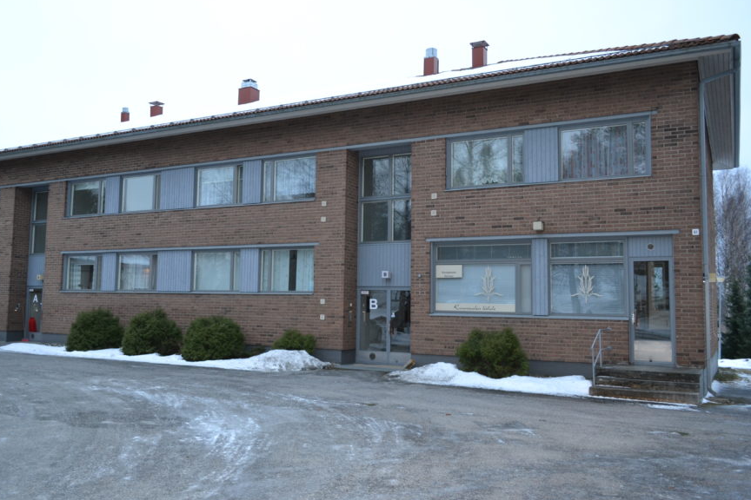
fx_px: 668
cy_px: 242
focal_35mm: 32
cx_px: 321
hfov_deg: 58.5
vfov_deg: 41.1
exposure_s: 1/60
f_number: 4
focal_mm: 18
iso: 400
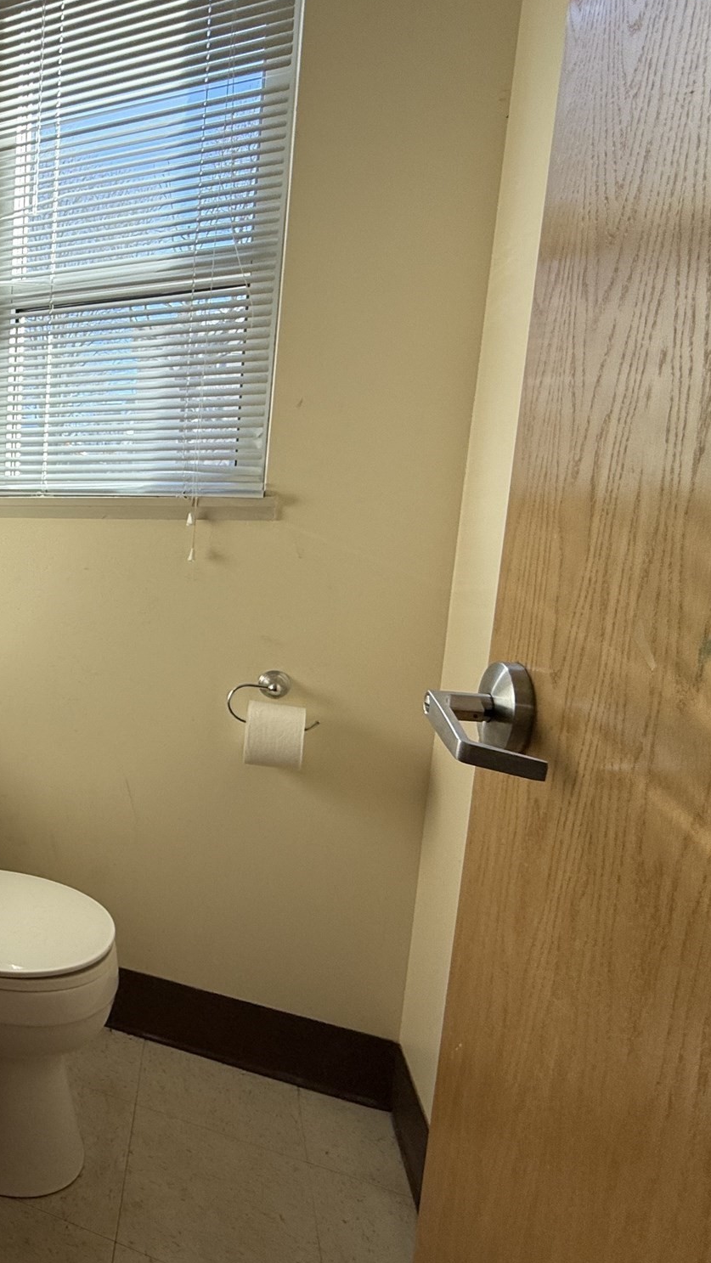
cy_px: 613
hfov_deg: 40.9
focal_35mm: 21
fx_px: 703
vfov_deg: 83.8
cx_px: -101
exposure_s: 1/445
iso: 64
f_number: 2.2
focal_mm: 2.22
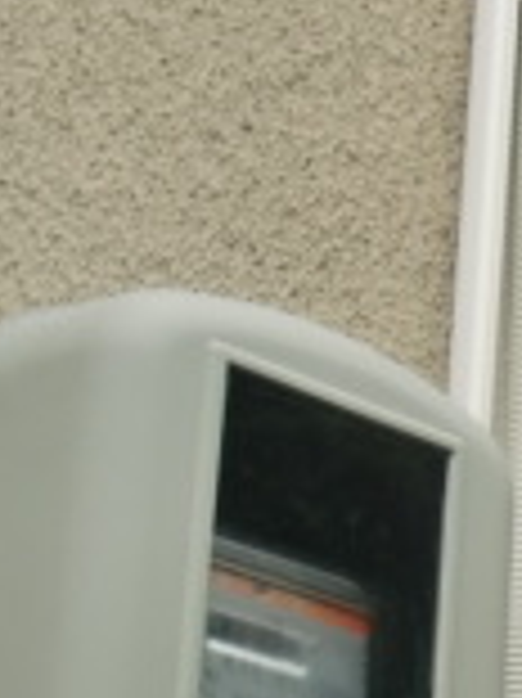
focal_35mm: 157
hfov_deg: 9.2
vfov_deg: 12.5
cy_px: 662
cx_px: 756
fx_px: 3161
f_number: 3.9
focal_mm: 6.66
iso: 64
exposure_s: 1/160
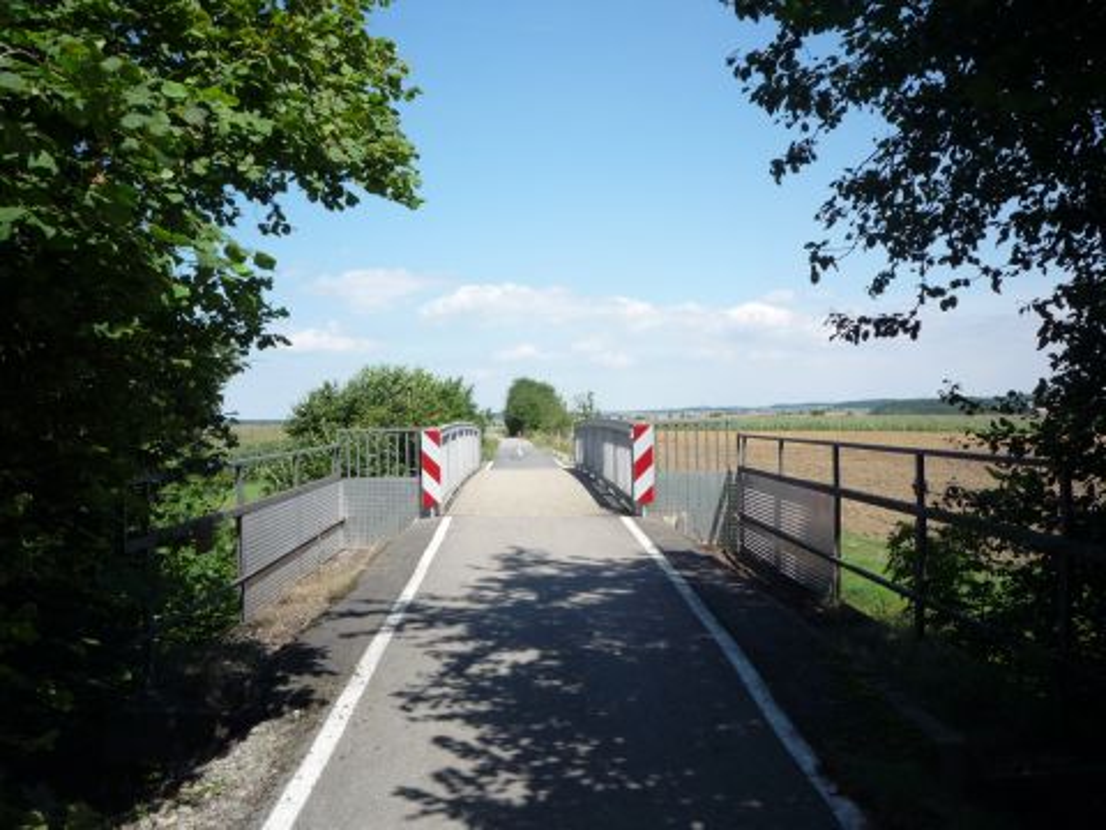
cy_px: 415
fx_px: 1022
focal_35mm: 32
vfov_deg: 44.2
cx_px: 553
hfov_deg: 56.8
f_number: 5
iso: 100
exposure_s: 1/400
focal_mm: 5.2
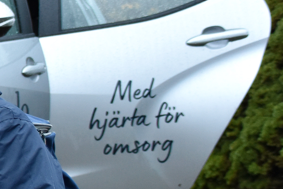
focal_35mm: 151
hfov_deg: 12.8
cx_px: -161
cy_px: 113
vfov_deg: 9.1
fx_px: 1187
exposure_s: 1/40
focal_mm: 28
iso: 1000
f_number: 4
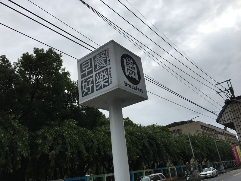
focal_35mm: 29
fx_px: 202
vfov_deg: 48.2
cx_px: 120
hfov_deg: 61.7
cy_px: 90
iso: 25
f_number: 2.2
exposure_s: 1/1451
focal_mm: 4.15
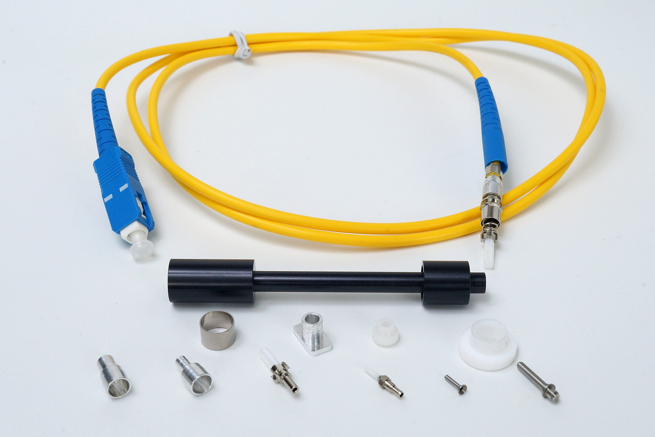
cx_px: 328
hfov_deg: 38.2
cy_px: 218
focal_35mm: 52
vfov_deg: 26.0
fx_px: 946
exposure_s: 1/60
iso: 400
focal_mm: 35
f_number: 20
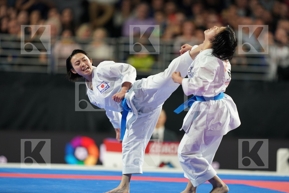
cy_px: 96
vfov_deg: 3.4
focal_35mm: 400
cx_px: 144
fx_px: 3211
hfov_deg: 5.2
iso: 1000
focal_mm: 400
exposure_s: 1/400
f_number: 2.8
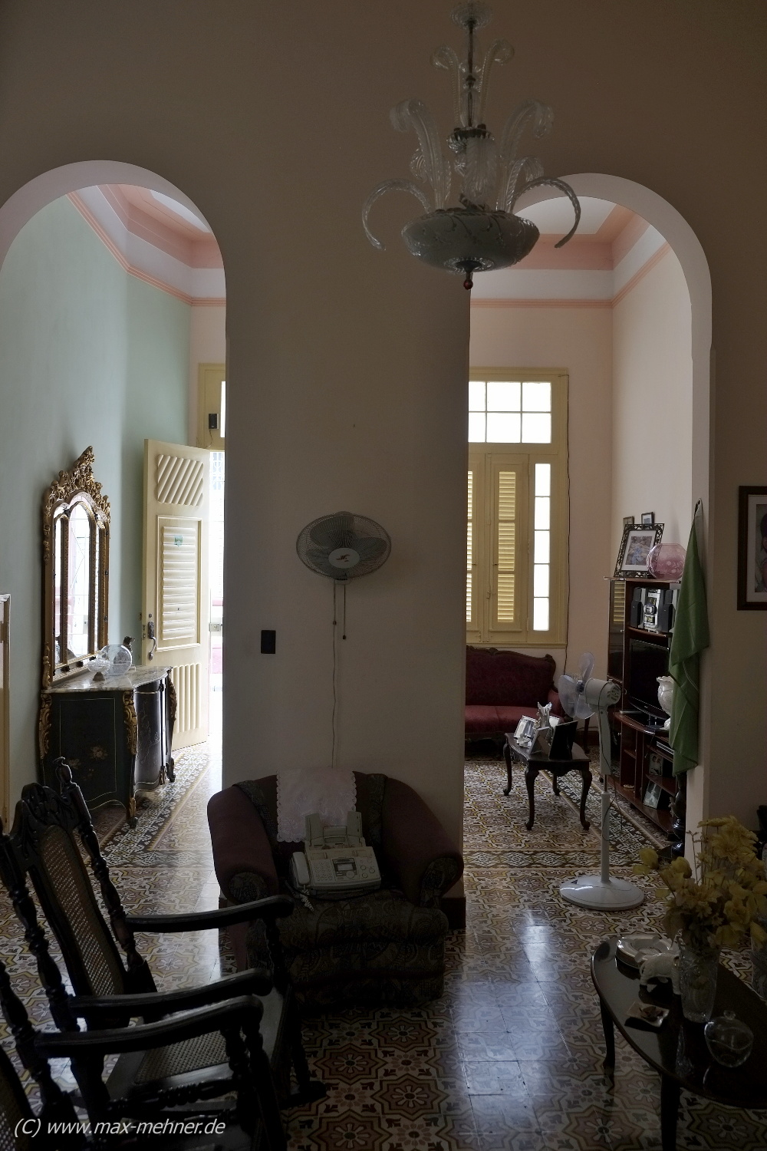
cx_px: 384
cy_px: 576
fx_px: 863
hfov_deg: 47.9
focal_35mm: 27
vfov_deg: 67.4
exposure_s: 1/52
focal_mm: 18
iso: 200
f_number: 3.2
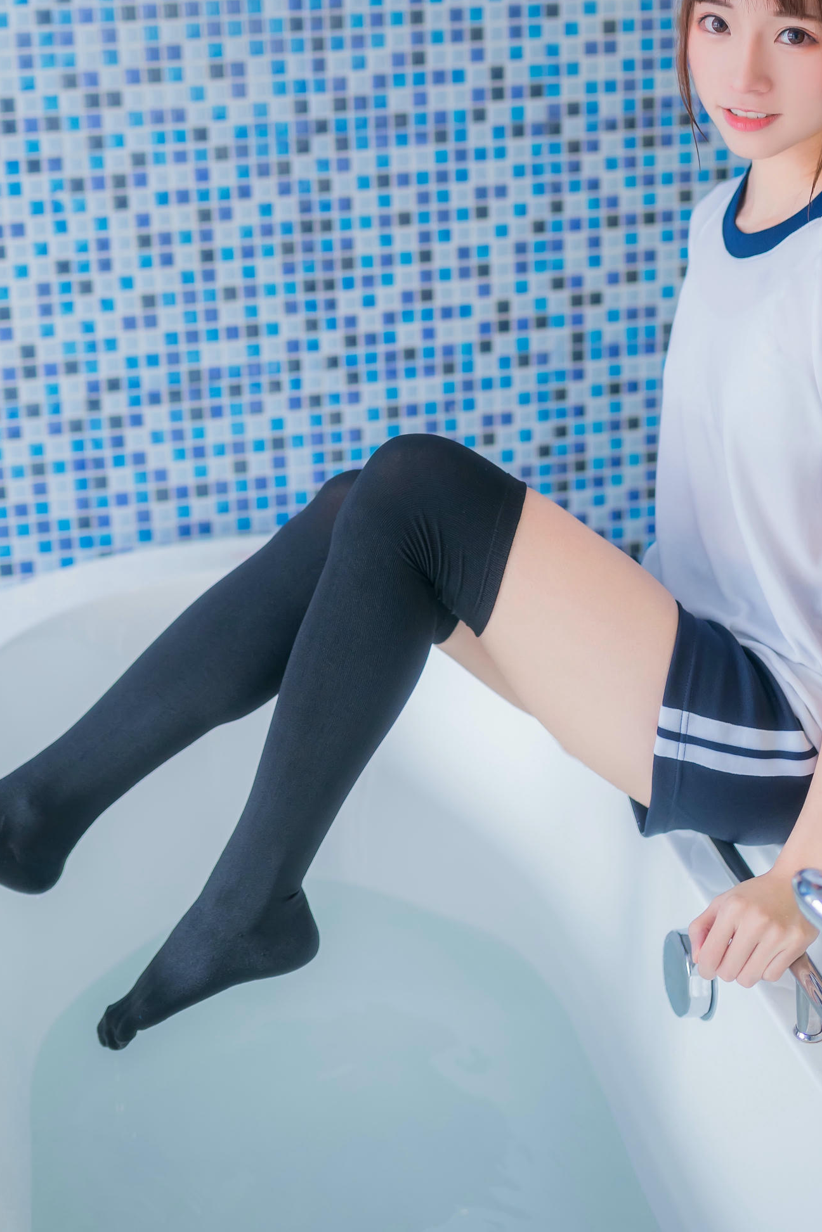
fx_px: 1849
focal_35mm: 54
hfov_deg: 25.1
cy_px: 283
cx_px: 413
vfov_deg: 35.9
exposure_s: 1/125
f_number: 1.8
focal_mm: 35
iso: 800
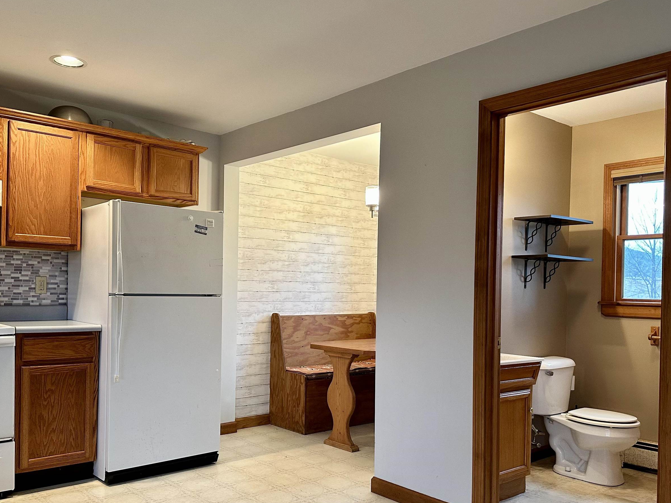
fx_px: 601
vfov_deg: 45.3
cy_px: 290
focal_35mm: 31
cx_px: 300
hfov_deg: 58.2
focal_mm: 6.86
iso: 200
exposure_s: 1/60
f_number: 1.78
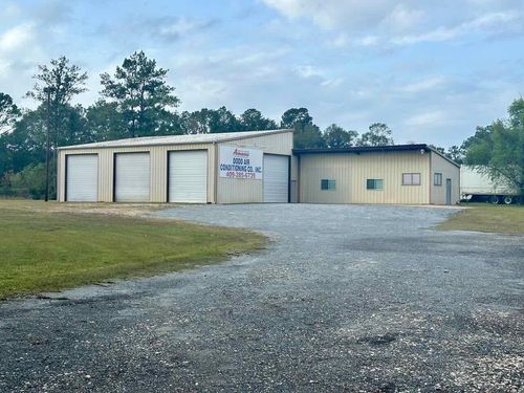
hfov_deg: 39.7
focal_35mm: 48
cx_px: 262
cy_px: 196
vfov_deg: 30.3
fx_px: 727
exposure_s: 1/2597
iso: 64
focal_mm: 6.86
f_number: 1.78
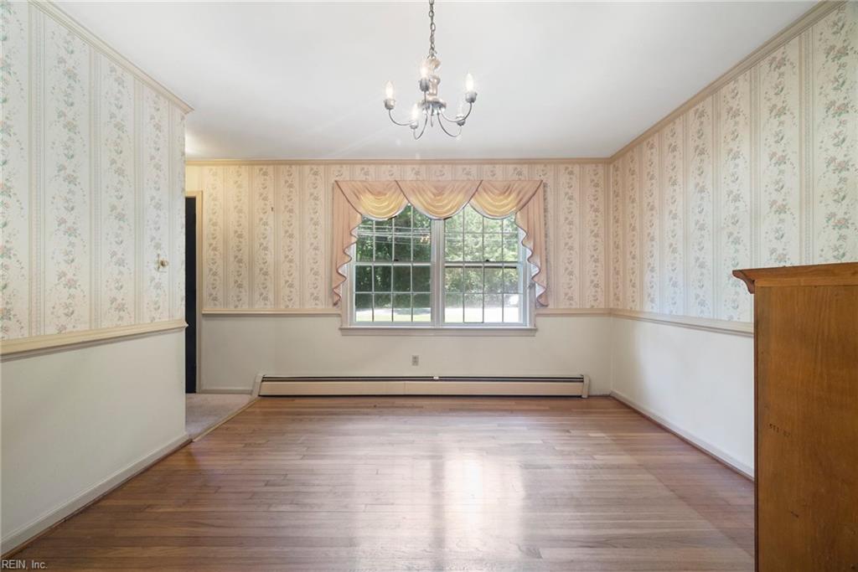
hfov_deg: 104.2
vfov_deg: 81.2
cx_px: 429
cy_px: 286
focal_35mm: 14
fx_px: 334
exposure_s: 1/3
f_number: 8
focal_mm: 14
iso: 400
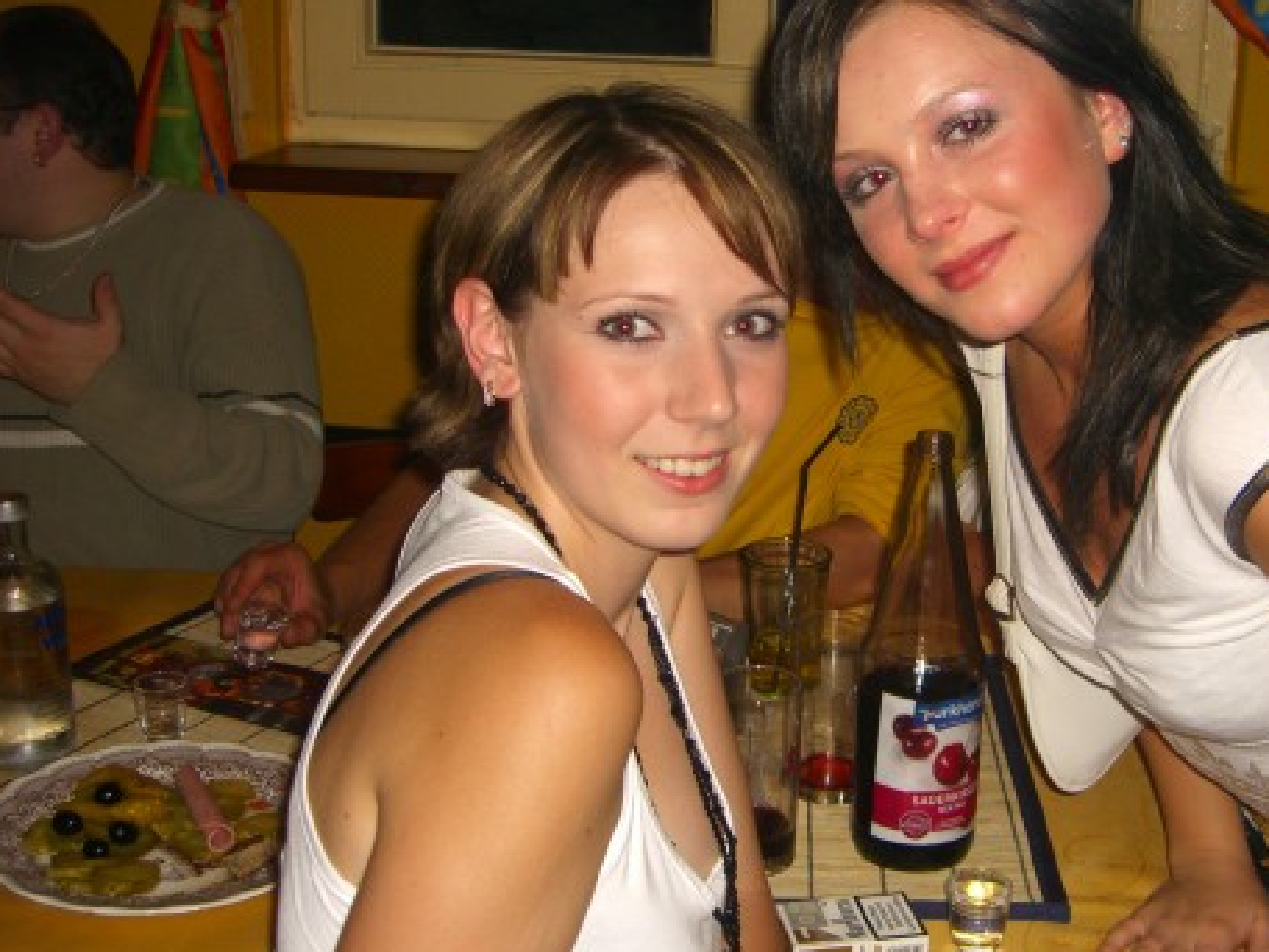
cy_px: 390
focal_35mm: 50
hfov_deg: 37.9
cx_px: 807
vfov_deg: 29.0
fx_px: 1833
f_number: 2.8
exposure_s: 1/60
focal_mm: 7.9
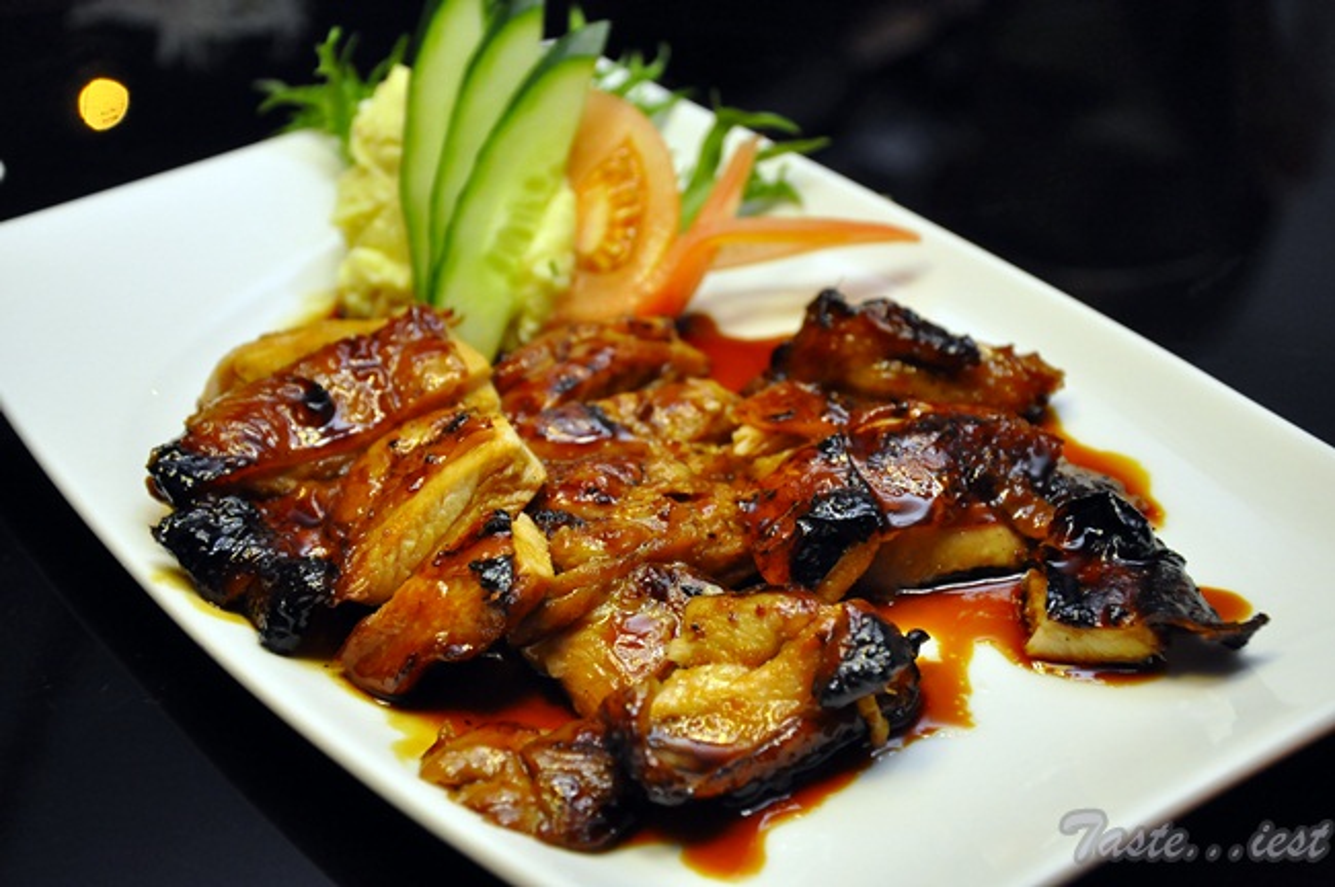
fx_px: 3223
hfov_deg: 23.4
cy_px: 444
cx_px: 668
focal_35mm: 87
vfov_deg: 15.7
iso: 1600
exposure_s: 1/100
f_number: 6.3
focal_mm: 58
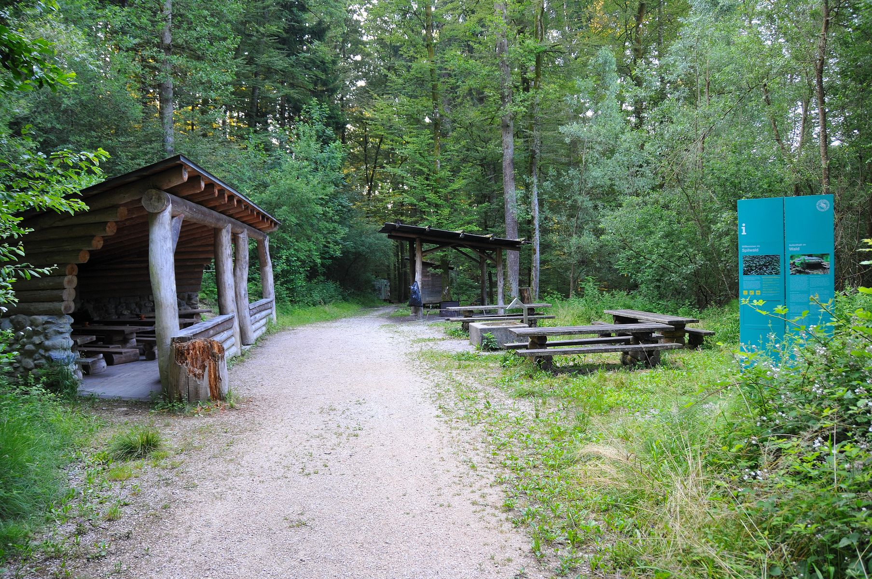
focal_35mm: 27
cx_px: 436
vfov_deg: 47.8
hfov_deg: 67.4
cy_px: 290
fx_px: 653
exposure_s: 1/30
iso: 250
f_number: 3.5
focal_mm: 18
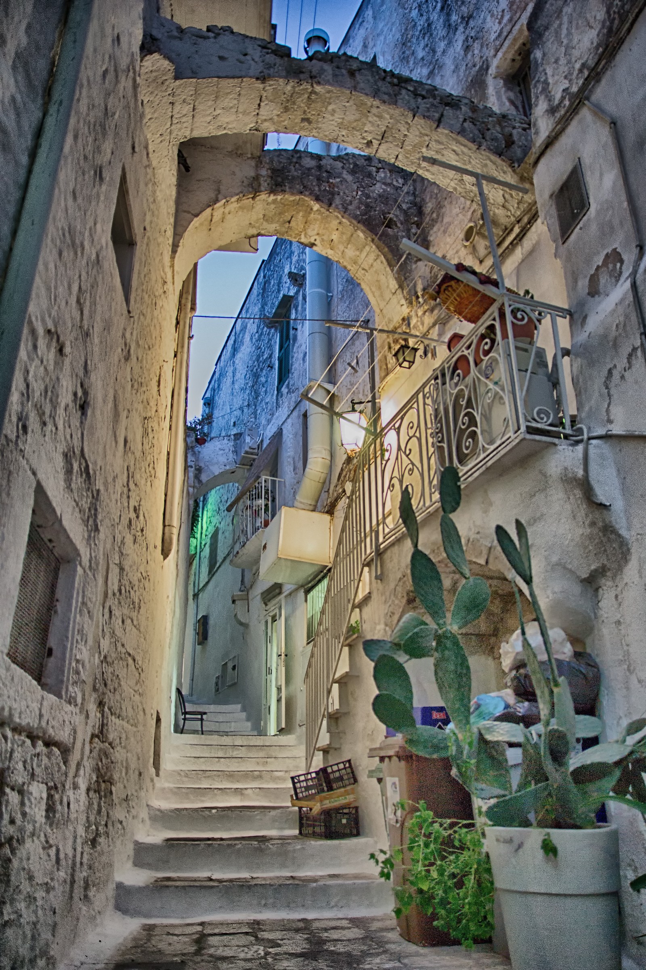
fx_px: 686
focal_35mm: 26
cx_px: 323
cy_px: 485
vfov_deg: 70.4
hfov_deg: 50.4
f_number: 2.8
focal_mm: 17
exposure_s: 1/15
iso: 720
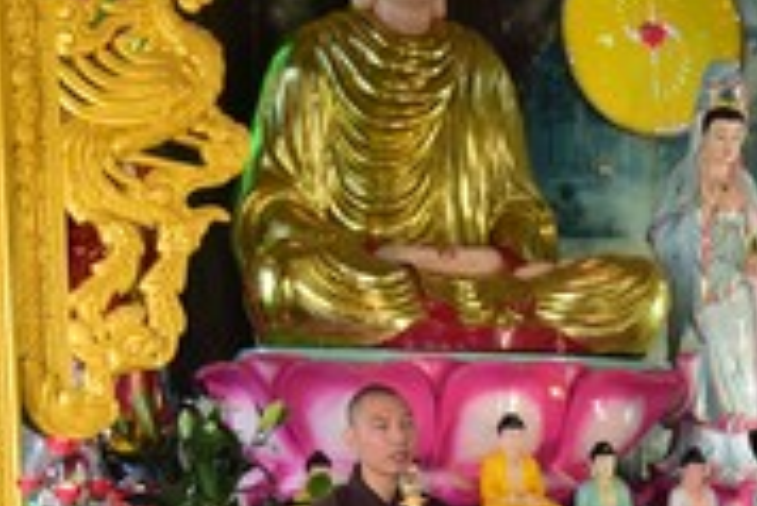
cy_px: 740
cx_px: 876
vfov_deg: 10.4
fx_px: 2694
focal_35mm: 128
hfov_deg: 15.5
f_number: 4.5
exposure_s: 1/30
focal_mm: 35
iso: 160
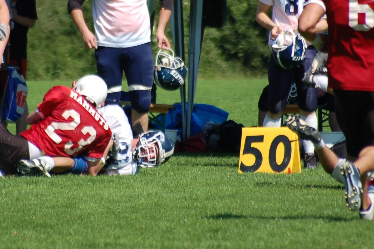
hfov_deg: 2.8
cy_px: 64
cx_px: 145
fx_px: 7582
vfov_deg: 1.9
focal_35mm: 730
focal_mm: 300
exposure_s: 1/1000
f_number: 5.6
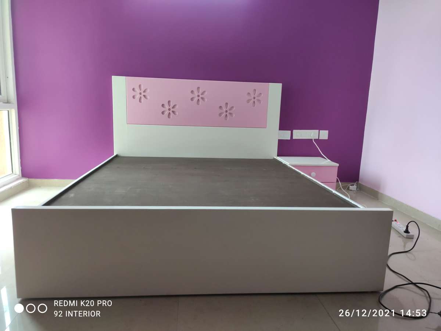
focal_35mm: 26
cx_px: 220
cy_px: 166
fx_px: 331
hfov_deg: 67.3
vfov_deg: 53.1
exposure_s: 1/33
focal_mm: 4.77
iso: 304
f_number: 1.75
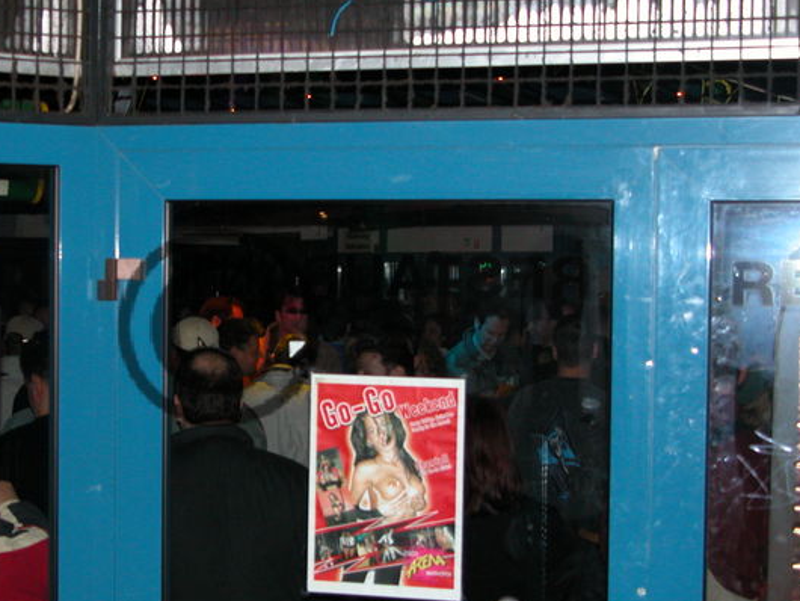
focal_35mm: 80
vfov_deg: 18.4
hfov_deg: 24.2
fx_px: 1850
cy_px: 328
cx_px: 219
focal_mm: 13.7
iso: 200
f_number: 3.1
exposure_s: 1/60
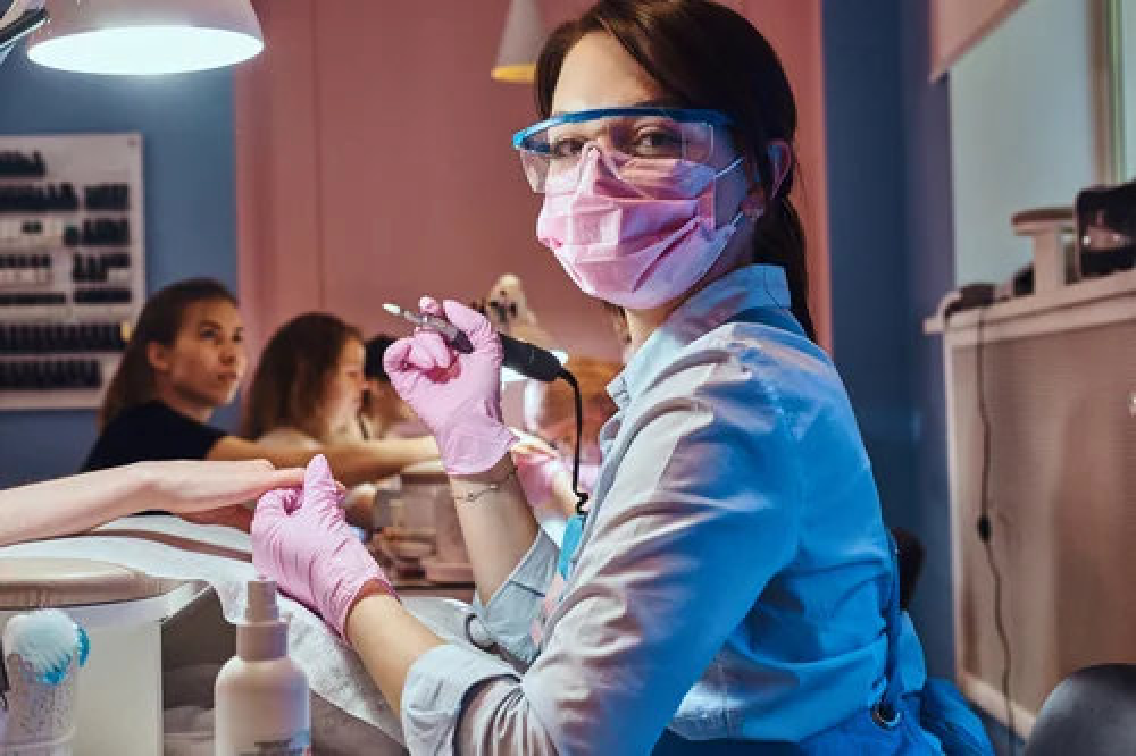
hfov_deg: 37.5
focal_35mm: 53
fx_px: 1672
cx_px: 568
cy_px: 378
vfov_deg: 25.5
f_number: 4.5
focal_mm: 35
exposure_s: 1/160
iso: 800
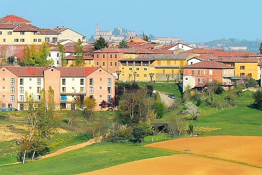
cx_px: -230
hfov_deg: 4.1
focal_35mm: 492
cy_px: 141
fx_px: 3581
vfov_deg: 2.8
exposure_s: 1/125
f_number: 22
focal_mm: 85
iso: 100
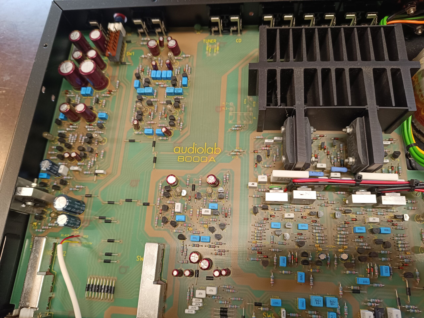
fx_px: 294
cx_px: 212
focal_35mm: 24
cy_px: 159
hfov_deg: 71.6
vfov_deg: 56.8
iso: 525
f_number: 1.88
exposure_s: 1/33.3
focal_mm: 5.59
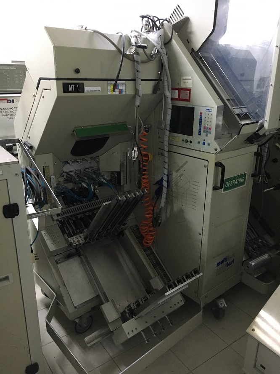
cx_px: 140
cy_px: 187
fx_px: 313
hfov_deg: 48.2
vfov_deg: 61.7
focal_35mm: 29
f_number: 2.2
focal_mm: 4.15
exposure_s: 1/25
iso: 200
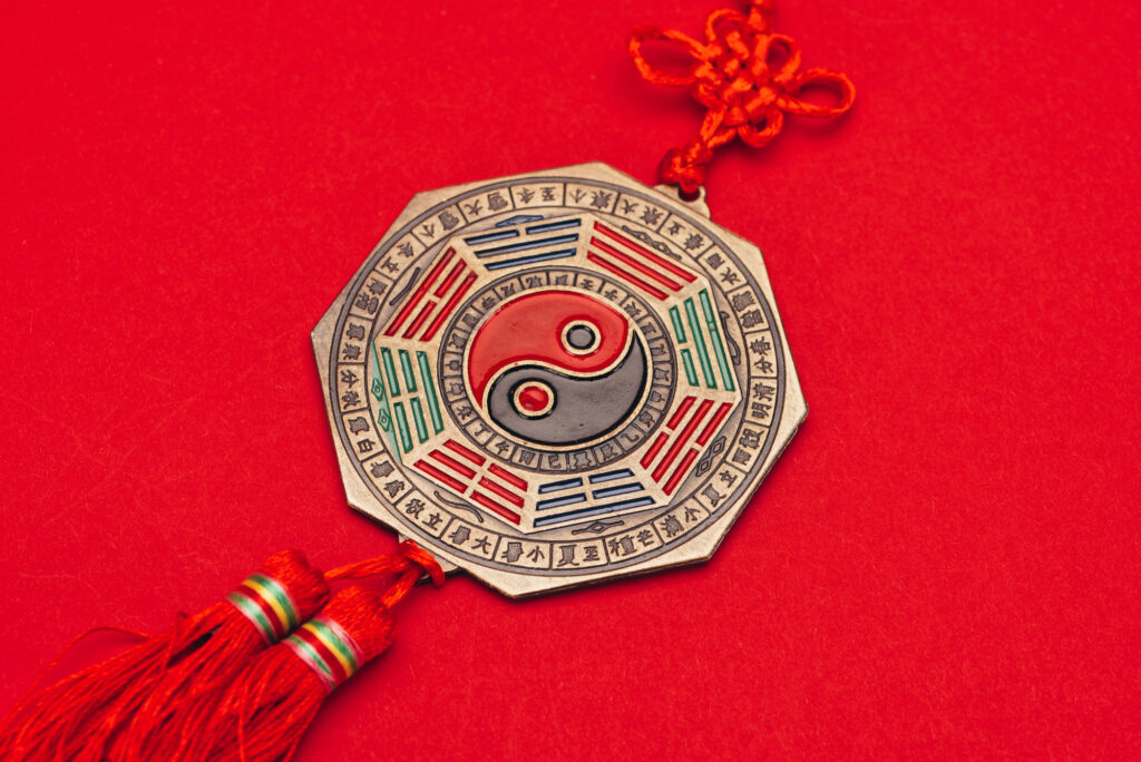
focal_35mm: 105
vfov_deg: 13.1
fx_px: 3330
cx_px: 570
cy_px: 381
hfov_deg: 19.4
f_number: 13
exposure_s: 1/100
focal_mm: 105
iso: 100
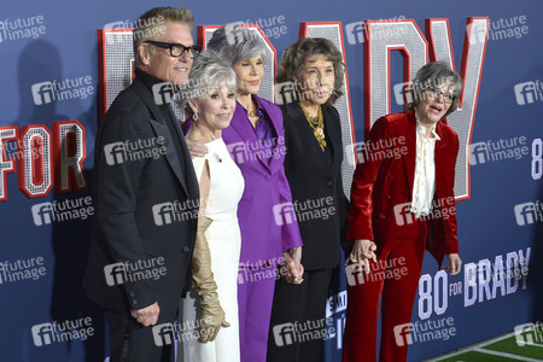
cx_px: 272
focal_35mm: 70
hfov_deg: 28.8
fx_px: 1056
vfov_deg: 19.5
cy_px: 181
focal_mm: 70
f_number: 6.3
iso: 2000
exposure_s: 1/320
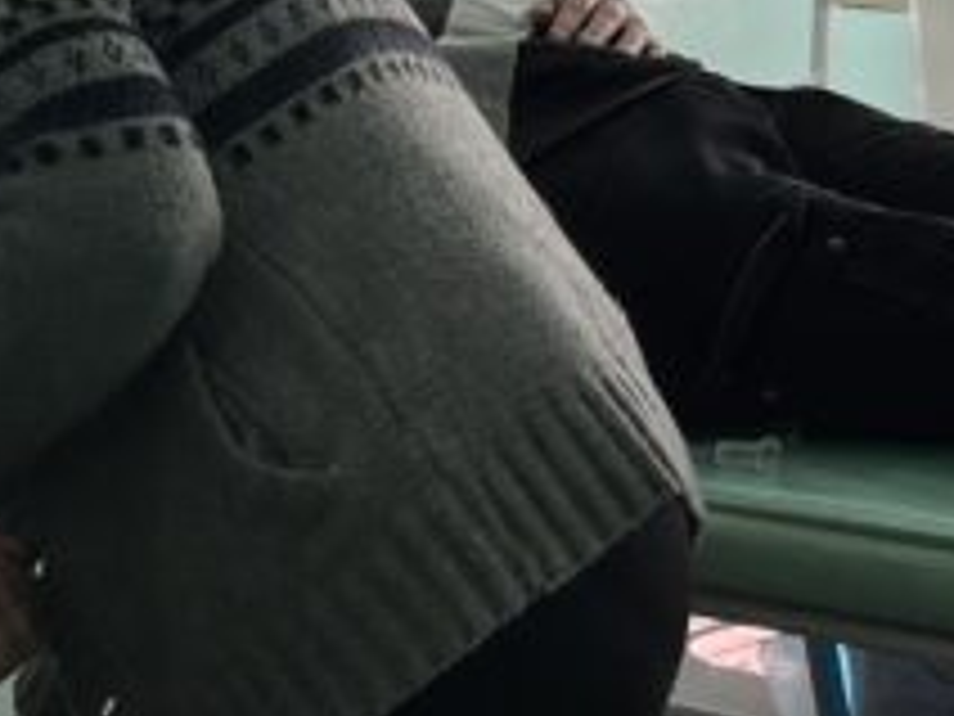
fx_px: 3721
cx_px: 459
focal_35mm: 135
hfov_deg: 14.6
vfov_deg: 10.9
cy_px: 88
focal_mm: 5.1
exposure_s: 1/304
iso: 50
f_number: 1.6
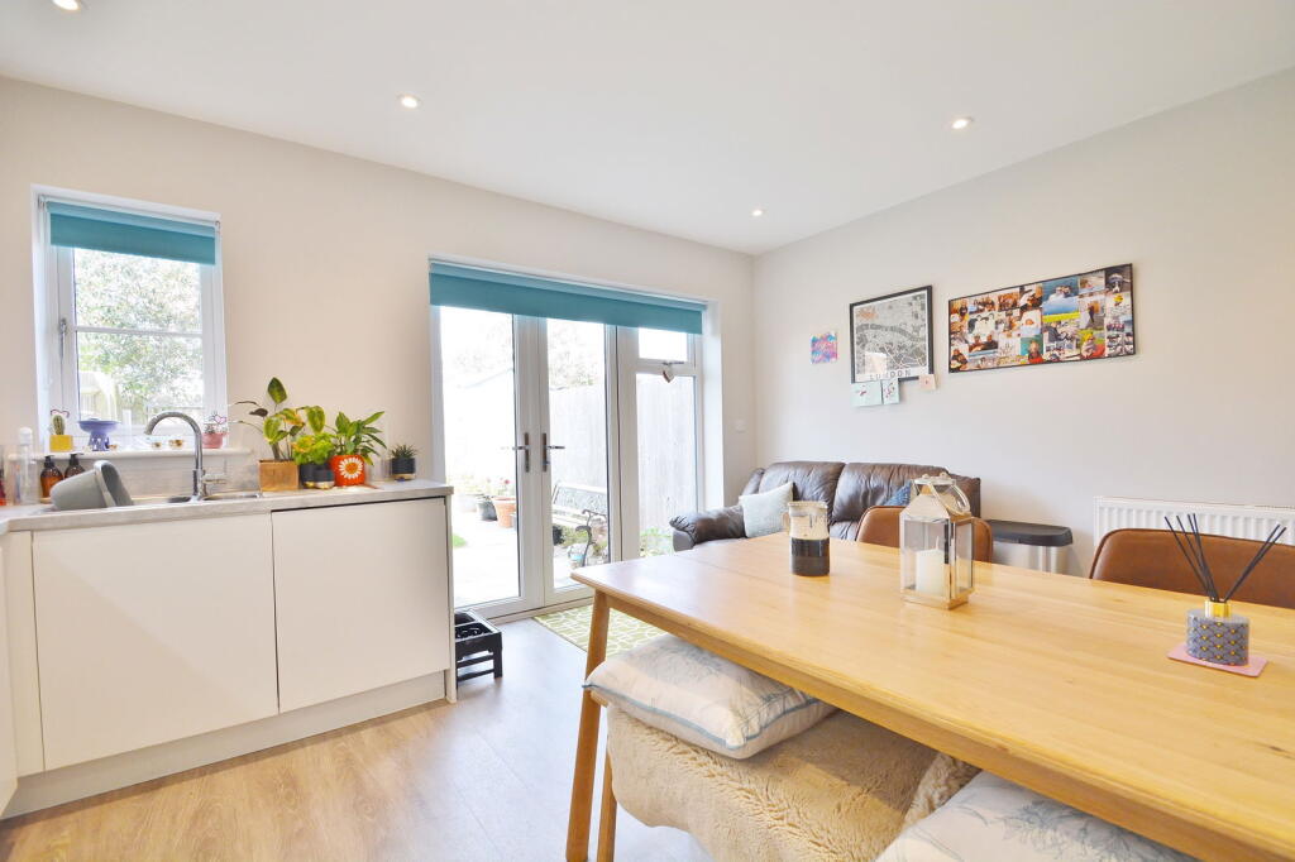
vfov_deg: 77.3
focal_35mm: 15
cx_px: 648
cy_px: 431
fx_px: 539
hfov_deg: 100.4
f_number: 5.6
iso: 400
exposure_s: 1/125
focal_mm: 10
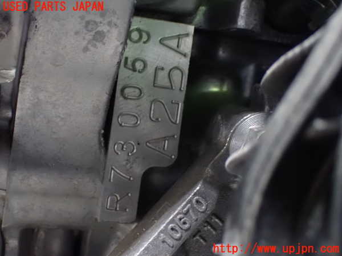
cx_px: 171
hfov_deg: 31.2
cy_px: 128
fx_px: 613
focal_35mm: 62
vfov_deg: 23.7
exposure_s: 1/40
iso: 1600
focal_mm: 11.09
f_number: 3.6
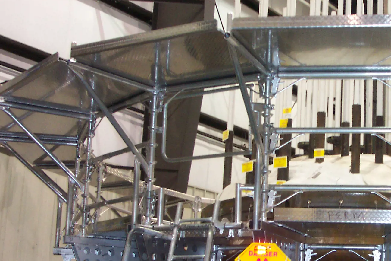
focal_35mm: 66
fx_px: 717
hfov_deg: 29.9
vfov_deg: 20.4
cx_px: 302
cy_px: 204
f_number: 2.8
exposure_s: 1/30
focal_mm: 7.5
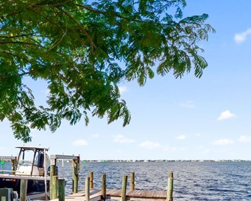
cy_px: 169
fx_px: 305
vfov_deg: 35.0
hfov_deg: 40.9
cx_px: 20
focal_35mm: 41
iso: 200
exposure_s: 1/125
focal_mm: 7
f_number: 7.1
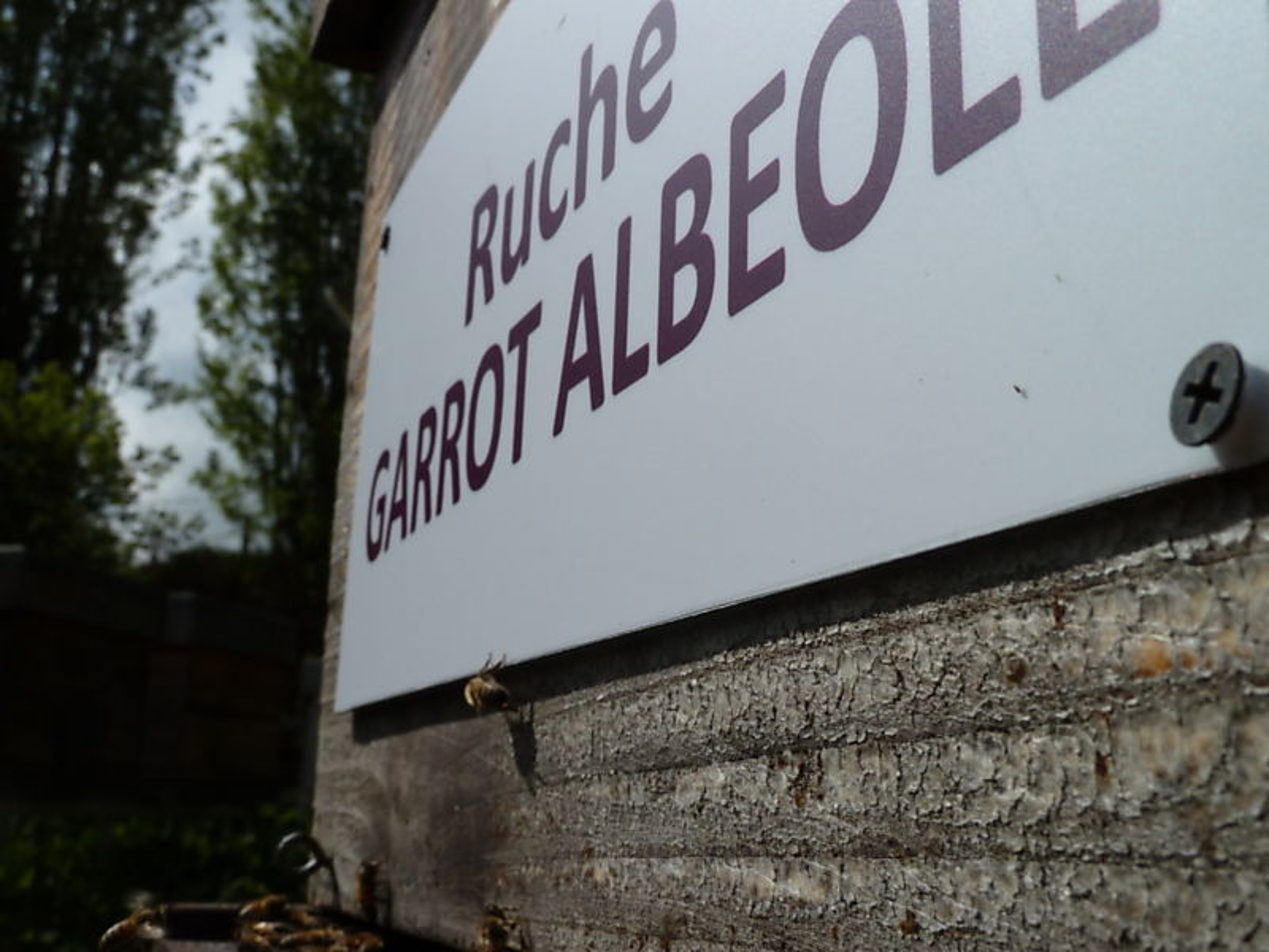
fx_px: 1356
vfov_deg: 38.7
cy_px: 476
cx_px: 634
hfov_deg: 50.1
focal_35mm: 37
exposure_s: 1/800
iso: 80
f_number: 5.6
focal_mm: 6.1
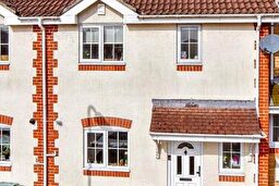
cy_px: 61
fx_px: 318
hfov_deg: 47.4
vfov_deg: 32.4
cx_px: 136
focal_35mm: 41
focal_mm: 10
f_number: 8
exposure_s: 1/1250
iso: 400
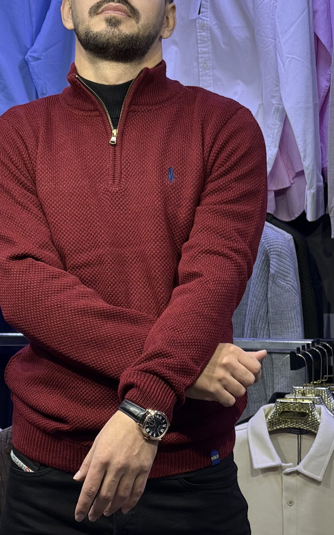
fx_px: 2447
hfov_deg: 7.8
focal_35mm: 168
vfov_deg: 12.5
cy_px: 245
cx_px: 132
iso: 50
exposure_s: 1/100
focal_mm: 15.66
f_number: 2.8
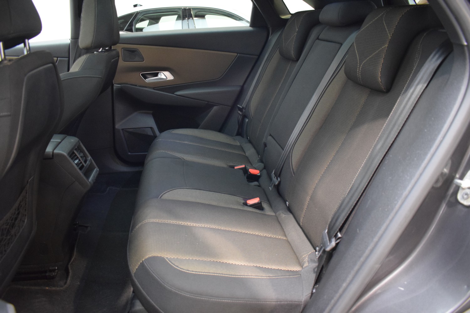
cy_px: 156
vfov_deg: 47.9
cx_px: 235
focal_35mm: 27
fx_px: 352
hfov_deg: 67.4
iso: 3200
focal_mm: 18
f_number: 3.5
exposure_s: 1/25
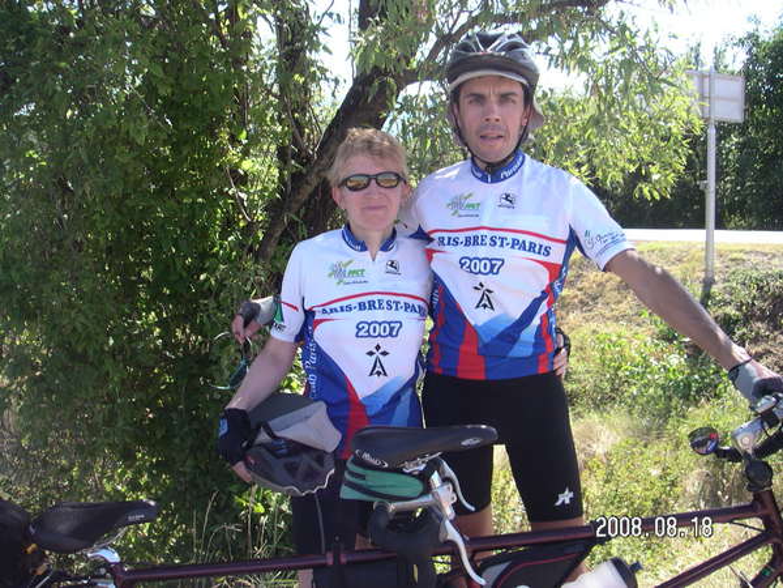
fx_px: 860
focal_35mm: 38
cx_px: 392
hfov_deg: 49.0
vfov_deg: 37.7
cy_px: 294
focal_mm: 6
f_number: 2.8
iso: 50
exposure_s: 1/250
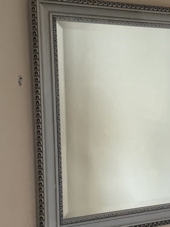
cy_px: 126
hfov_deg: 17.7
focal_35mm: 81
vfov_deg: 24.1
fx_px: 531
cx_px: 176
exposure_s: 1/60
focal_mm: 6.76
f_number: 1.78
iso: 400
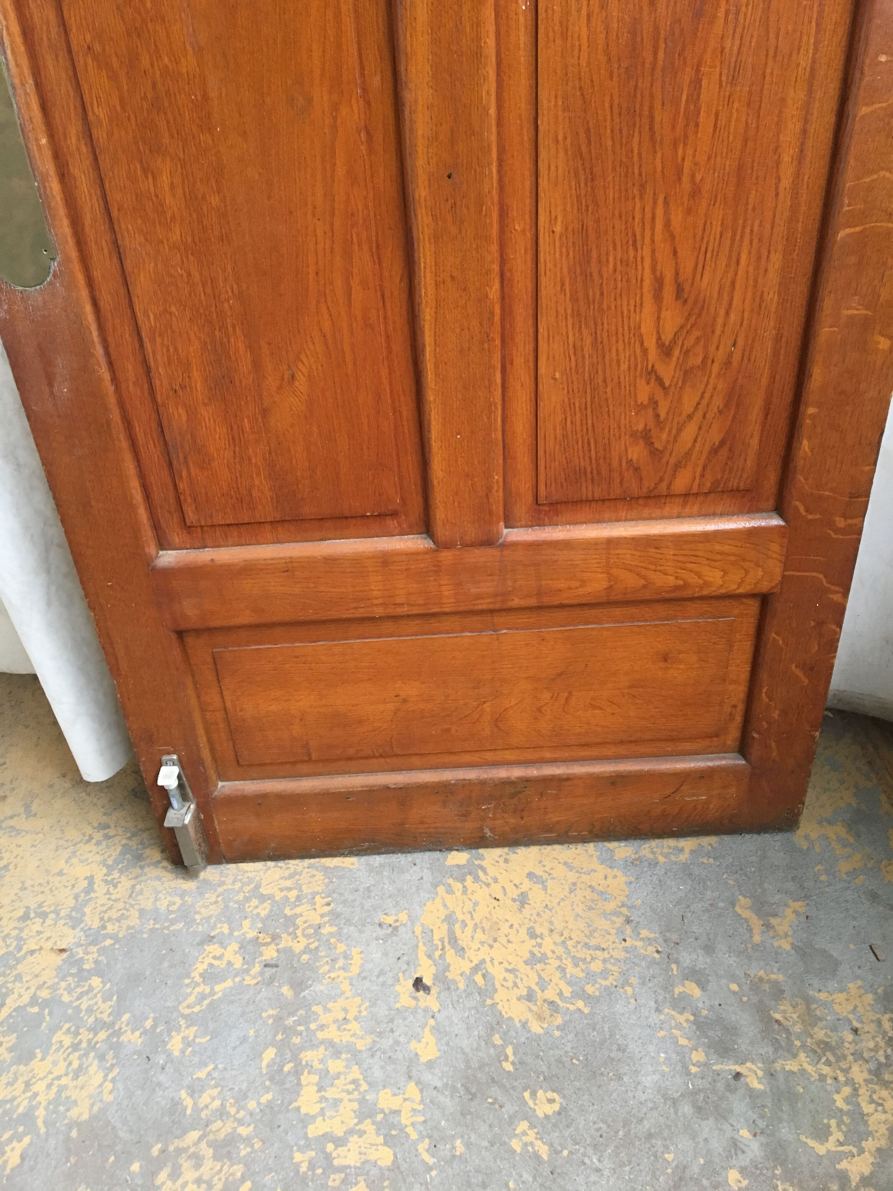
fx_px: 997
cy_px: 596
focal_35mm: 29
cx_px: 446
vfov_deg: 61.7
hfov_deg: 48.2
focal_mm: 4.15
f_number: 2.2
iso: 160
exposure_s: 1/33
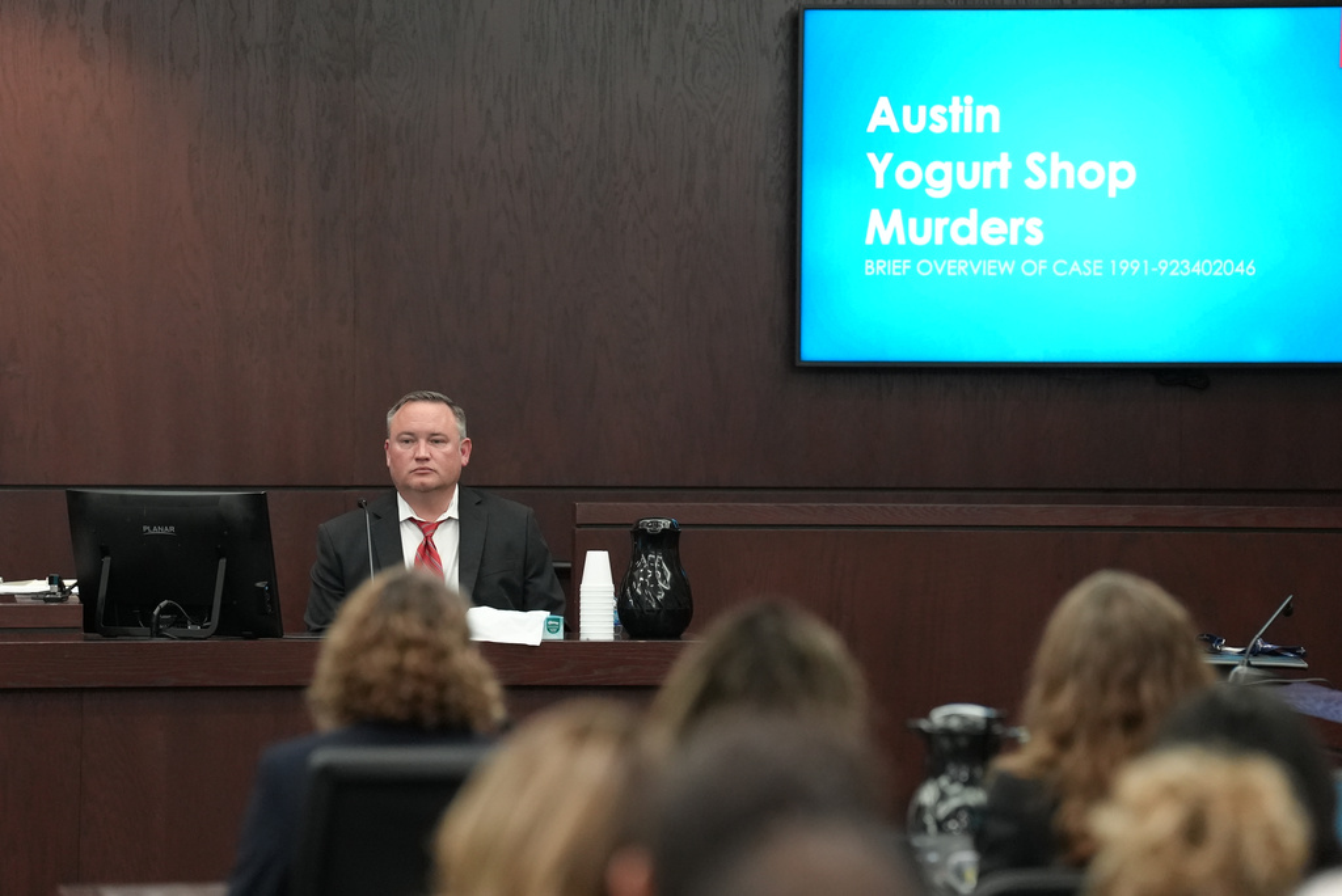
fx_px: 7459
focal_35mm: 200
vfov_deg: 6.9
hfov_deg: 10.3
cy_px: 448
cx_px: 671
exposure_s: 1/250
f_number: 4
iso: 8000
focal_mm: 200
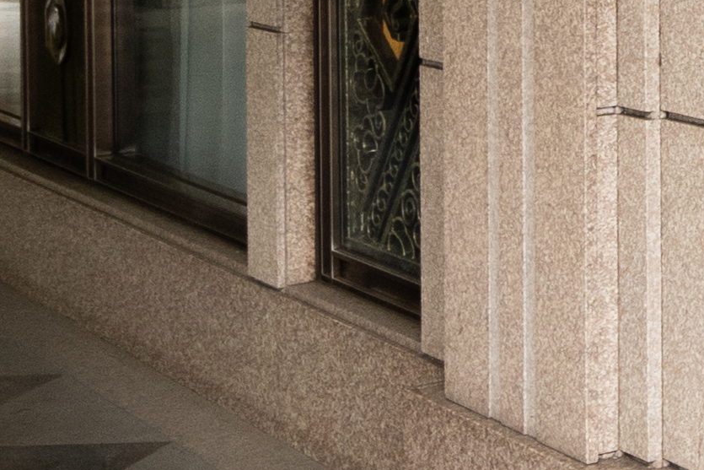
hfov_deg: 14.5
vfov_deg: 11.5
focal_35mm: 115
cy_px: -221
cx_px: 1450
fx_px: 2249
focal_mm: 16
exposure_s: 1/60
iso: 640
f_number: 4
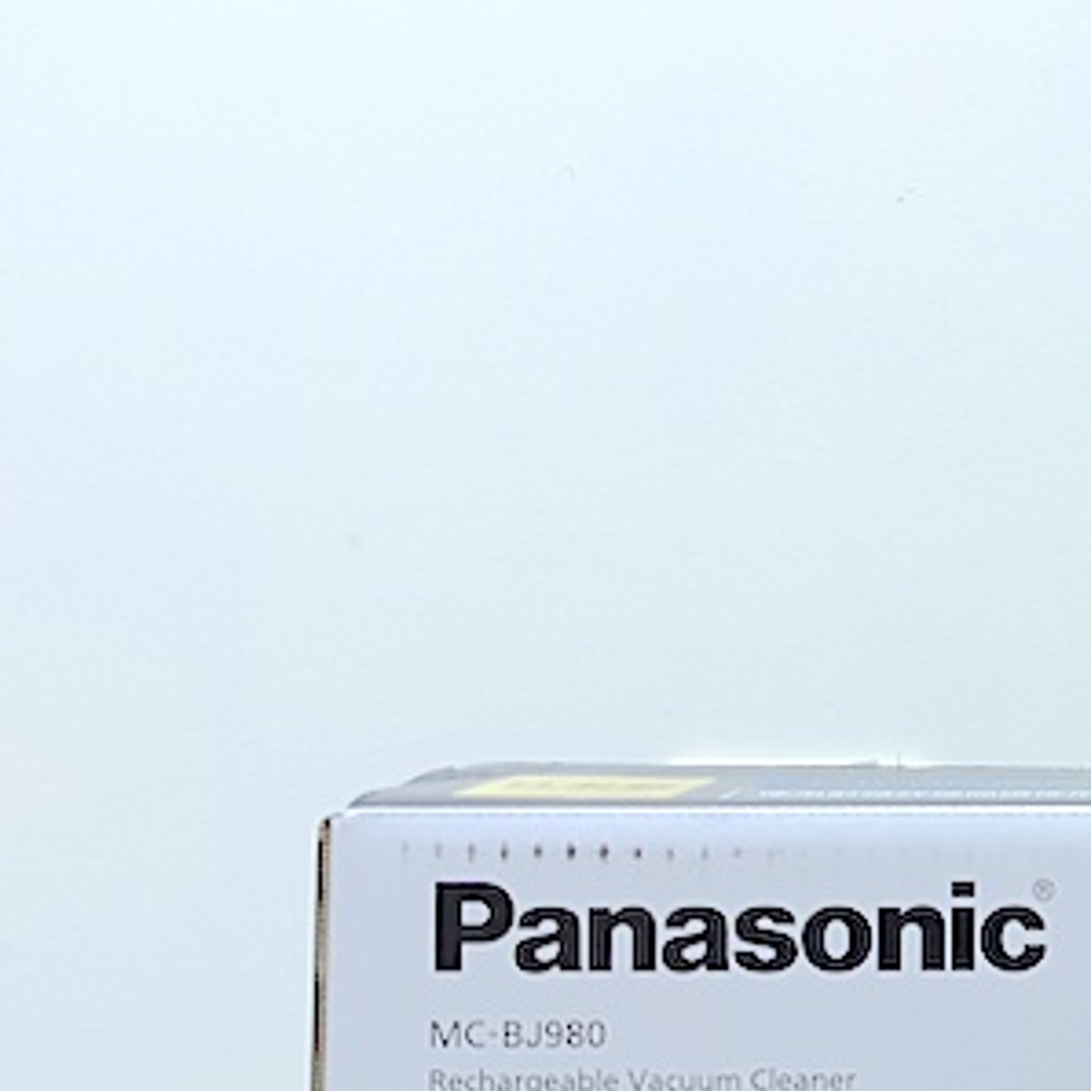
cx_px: 1377
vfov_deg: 21.5
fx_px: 2853
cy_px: 787
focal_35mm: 80
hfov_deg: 20.0
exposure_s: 1/60
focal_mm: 4.38
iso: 185
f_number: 1.73
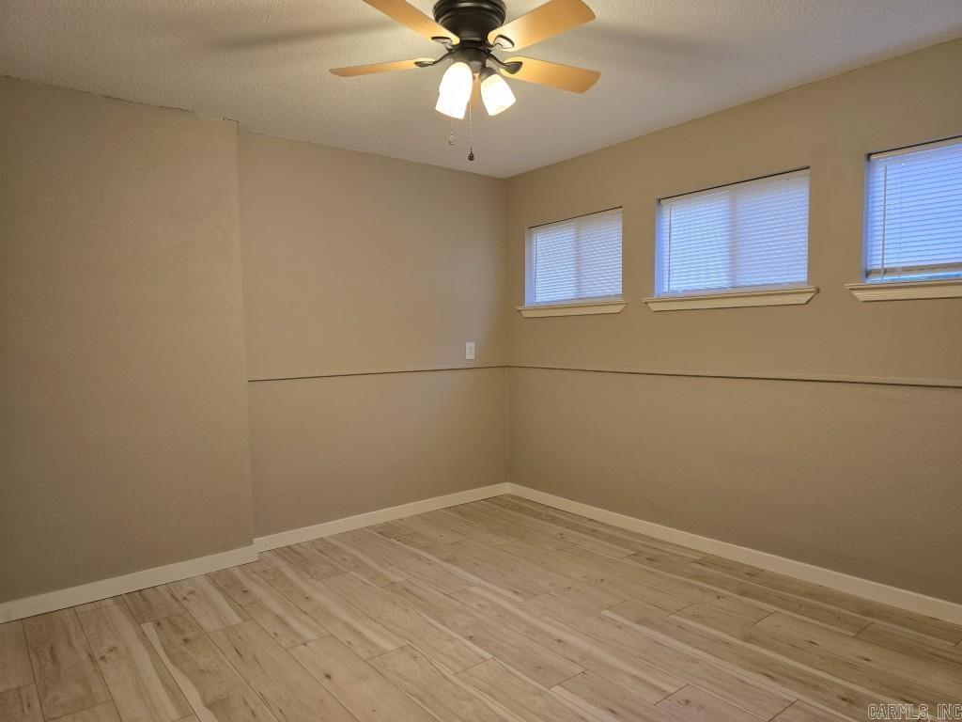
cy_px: 361
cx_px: 481
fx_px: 639
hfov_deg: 73.9
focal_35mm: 23
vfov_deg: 58.9
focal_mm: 6.3
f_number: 1.7
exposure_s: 1/120
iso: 320
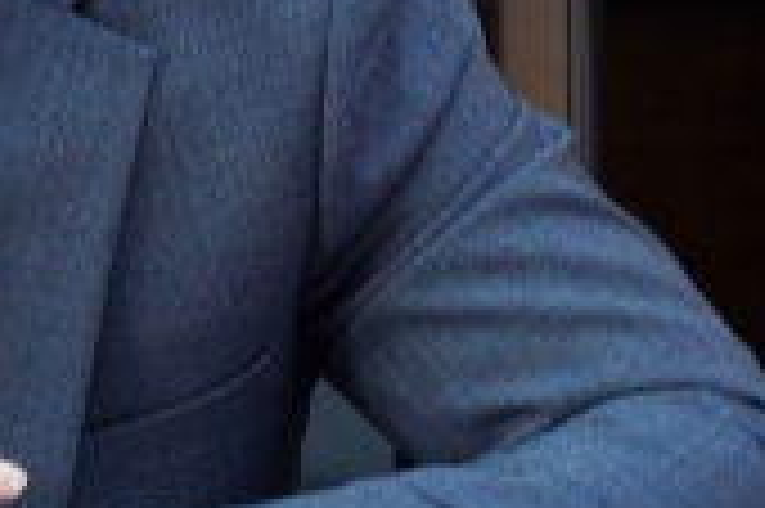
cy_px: 97
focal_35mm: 370
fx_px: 7855
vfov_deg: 3.7
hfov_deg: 5.5
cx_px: -261
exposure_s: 1/60
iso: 1250
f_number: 8
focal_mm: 84
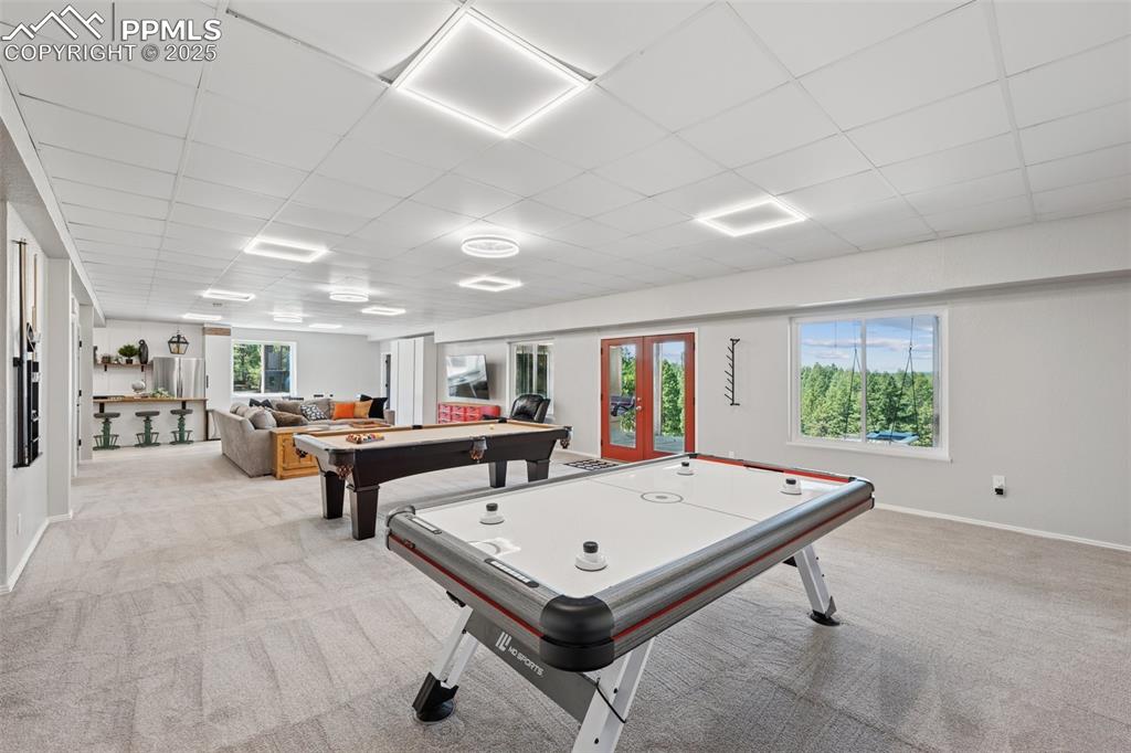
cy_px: 376
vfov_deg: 77.3
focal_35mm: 15
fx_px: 471
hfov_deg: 100.4
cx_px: 566
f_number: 11
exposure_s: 1/1.67
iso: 100
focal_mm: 15
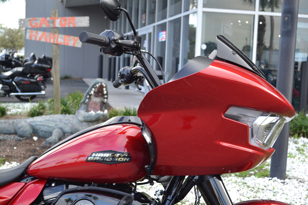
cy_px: 102
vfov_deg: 25.8
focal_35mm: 52
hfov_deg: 37.9
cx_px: 154
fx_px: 449
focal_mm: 35
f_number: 5.6
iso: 220
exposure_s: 1/125
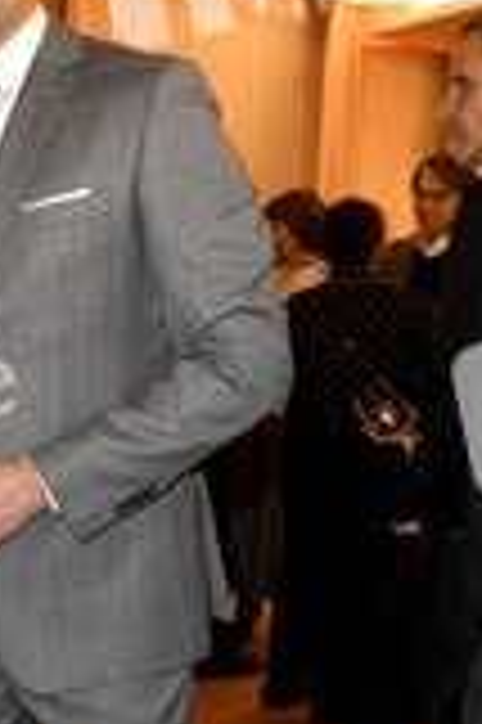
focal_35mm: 72
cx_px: -86
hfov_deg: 18.0
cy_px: 616
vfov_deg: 27.3
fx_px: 1449
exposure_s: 1/60
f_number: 5
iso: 1600
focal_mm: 29
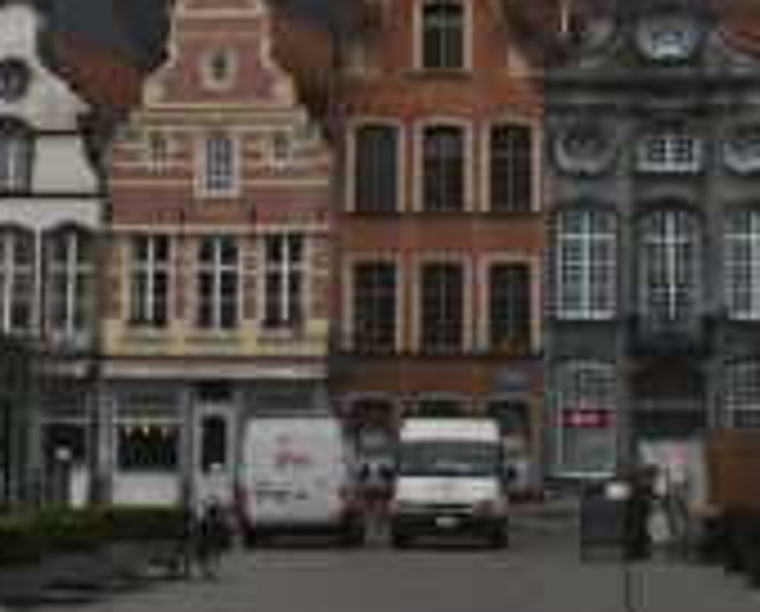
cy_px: -302
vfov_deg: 10.1
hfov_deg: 12.9
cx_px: 256
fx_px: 3359
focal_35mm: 149
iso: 100
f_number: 4.5
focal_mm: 28
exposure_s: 1/125
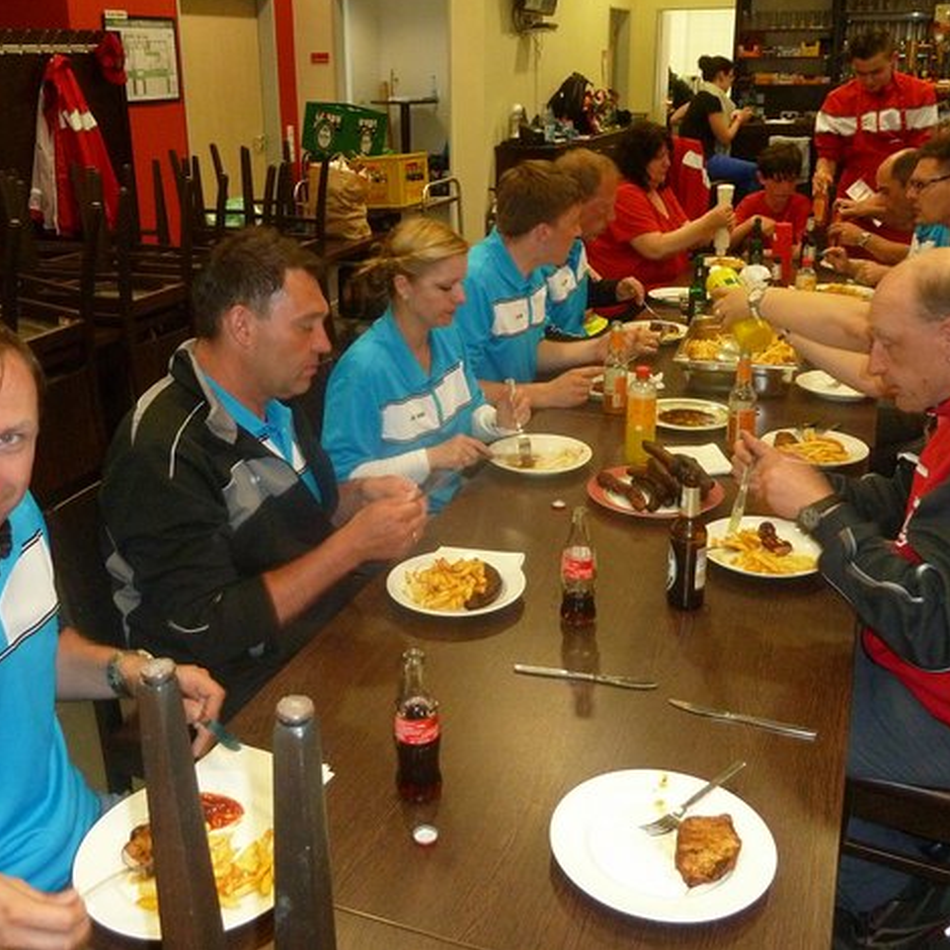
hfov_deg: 49.7
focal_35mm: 33
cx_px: 448
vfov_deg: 49.6
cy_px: 422
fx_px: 1025
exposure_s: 1/30
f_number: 3.3
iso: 400
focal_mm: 4.1
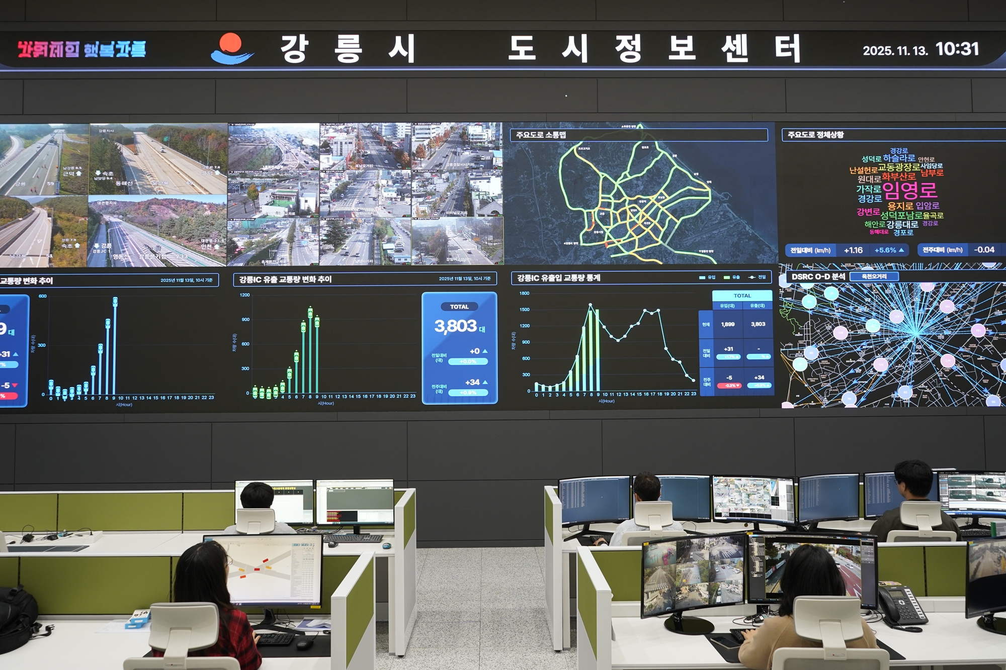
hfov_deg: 65.5
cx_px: 503
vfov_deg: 46.4
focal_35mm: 28
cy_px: 335
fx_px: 782
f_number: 5.6
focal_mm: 28
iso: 640
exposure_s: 1/30
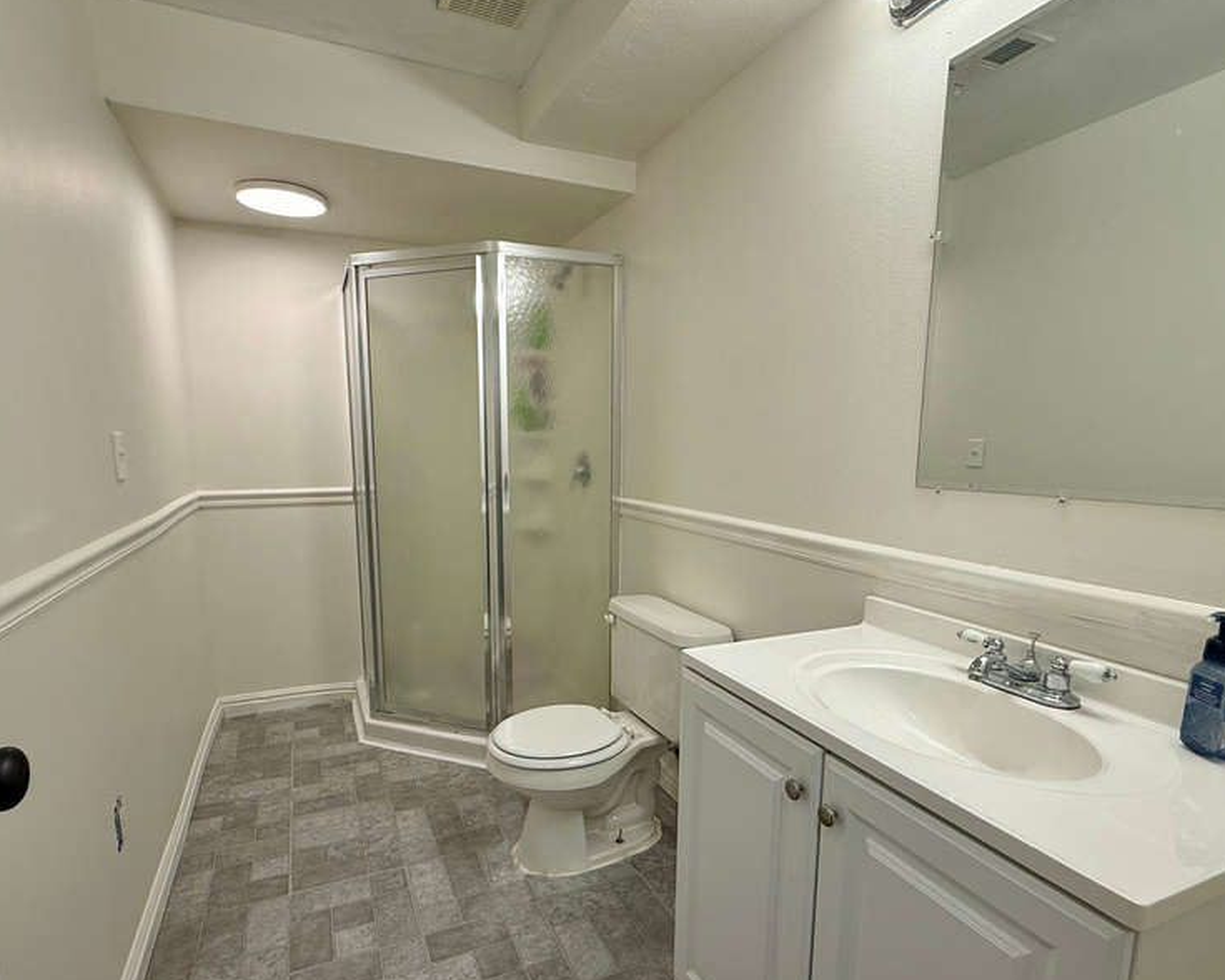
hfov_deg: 83.3
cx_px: 609
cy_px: 549
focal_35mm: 19
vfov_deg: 70.6
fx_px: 689
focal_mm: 2.22
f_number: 2.2
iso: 64
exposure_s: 1/125
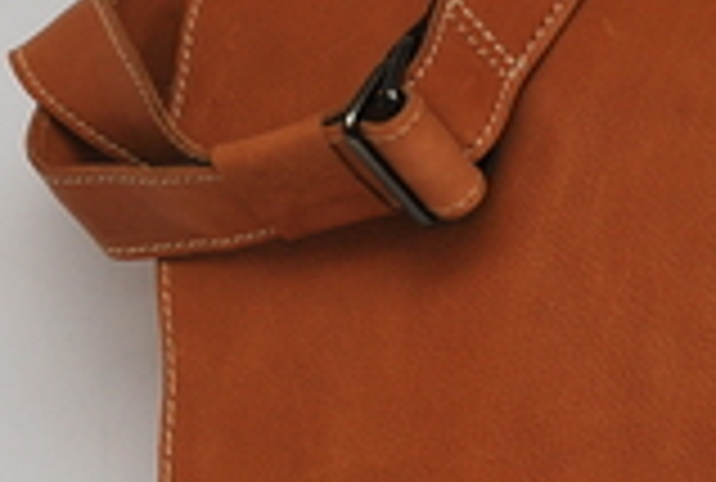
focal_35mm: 245
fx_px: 4887
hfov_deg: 8.4
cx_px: 554
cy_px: 417
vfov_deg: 5.6
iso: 400
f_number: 5.6
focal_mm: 52
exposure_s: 1/100
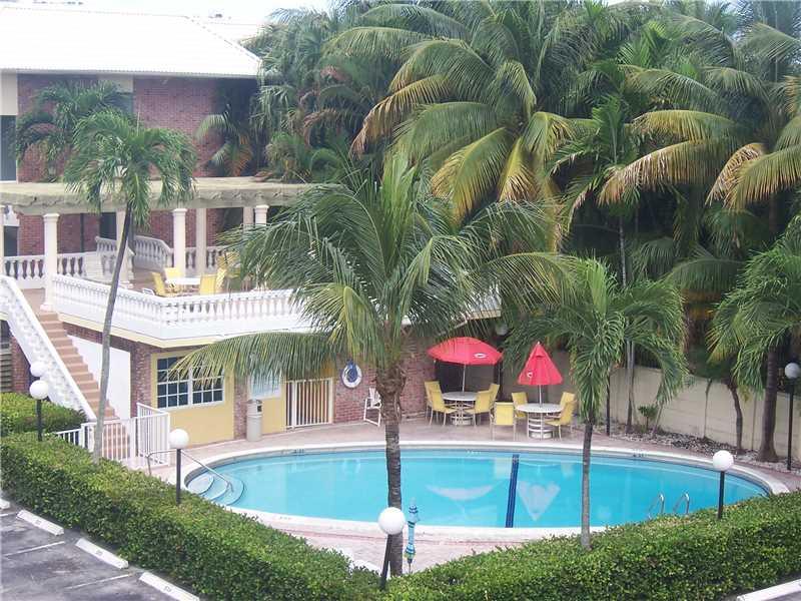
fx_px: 1689
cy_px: 300
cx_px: 400
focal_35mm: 73
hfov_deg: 26.7
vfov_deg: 20.2
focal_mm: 12.1
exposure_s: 1/125
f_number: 4.8
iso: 80
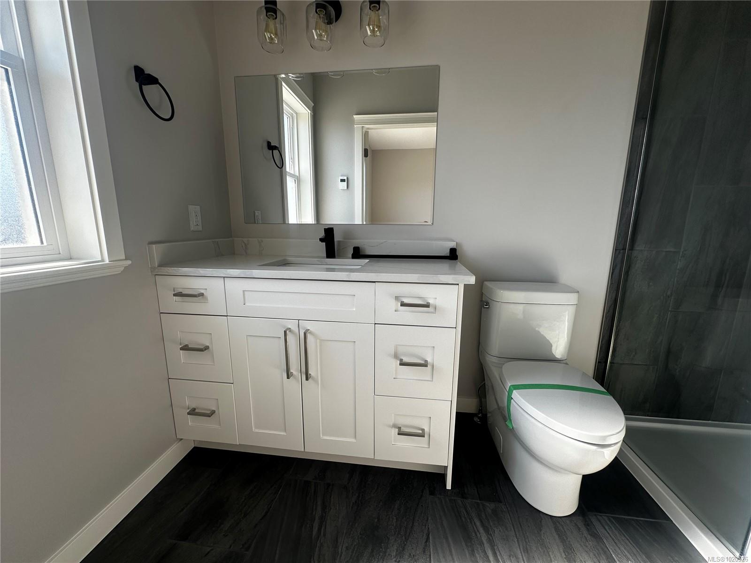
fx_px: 304
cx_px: 376
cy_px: 282
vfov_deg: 85.7
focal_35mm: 14
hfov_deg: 102.1
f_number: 2.2
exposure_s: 1/148
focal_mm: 2.22
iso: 40
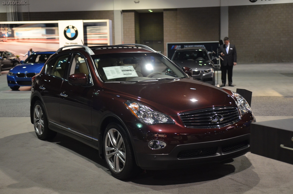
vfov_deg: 25.6
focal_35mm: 52
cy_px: 97
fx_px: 426
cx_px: 146
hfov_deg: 37.9
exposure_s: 1/50
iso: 1600
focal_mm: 35
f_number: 2.8
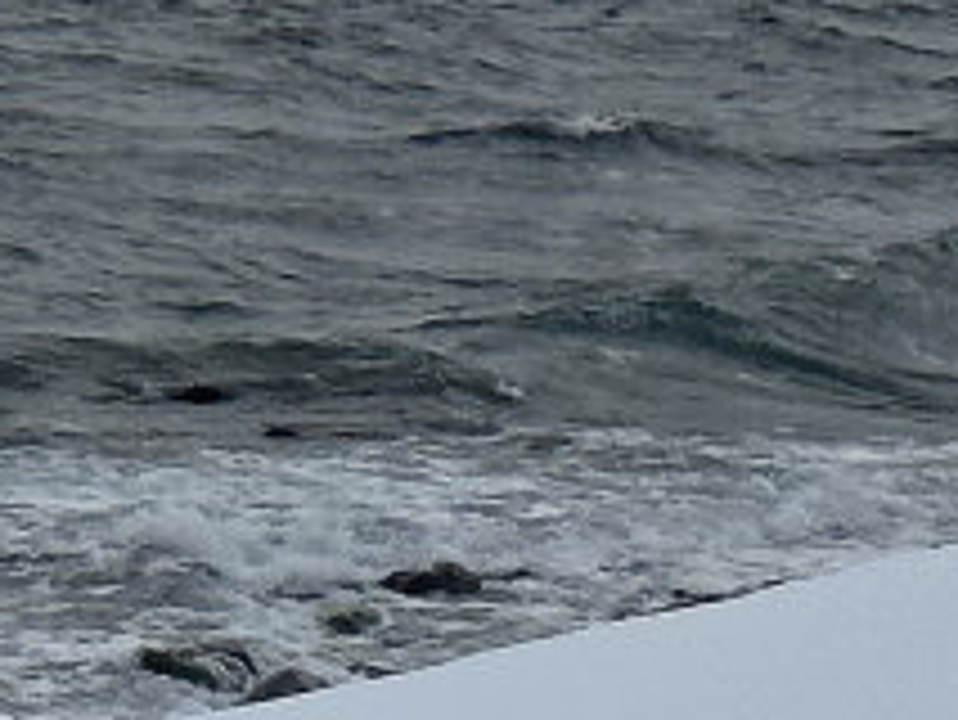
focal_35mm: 360
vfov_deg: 4.1
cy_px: -720
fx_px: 9969
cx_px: -382
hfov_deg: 5.5
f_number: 1.78
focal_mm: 6.86
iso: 64
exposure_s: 1/1783
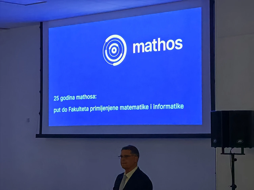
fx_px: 822
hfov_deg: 17.6
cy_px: 95
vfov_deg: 13.2
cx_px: 127
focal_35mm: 112
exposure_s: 1/50
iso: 500
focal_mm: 8.67
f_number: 2.4
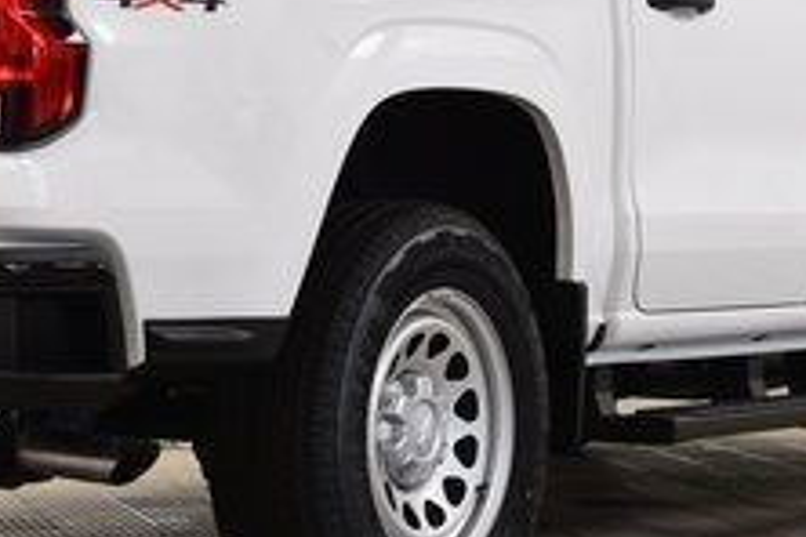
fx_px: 3671
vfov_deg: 8.4
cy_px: 136
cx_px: 214
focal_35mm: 164
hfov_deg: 12.5
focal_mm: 38
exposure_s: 1/30
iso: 640
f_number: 7.1
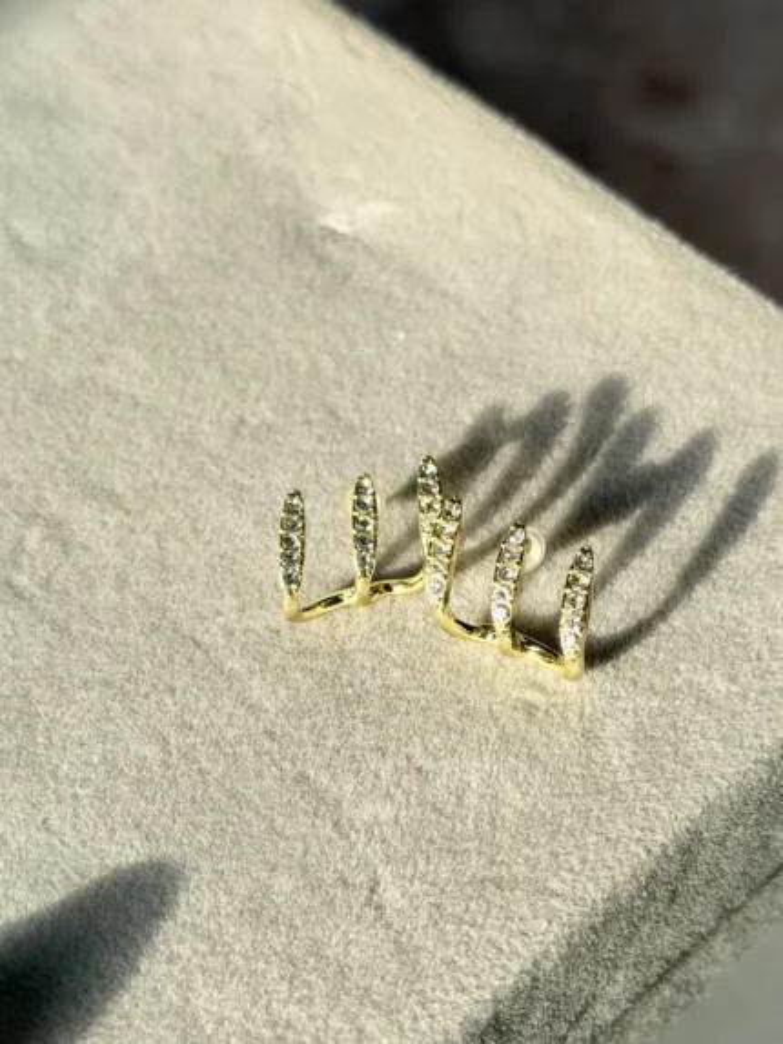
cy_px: 522
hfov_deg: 30.3
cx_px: 392
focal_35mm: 48
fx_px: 1447
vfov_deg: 39.6
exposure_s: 1/693
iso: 64
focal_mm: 6.76
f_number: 1.78
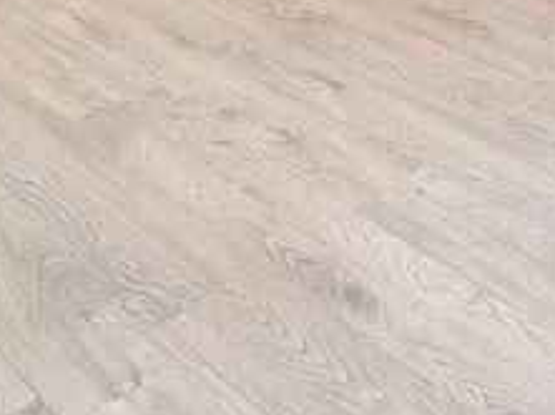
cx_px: 407
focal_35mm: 65
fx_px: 1040
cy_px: -402
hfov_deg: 29.5
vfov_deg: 17.0
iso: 250
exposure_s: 1/86
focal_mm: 2.22
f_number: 2.2
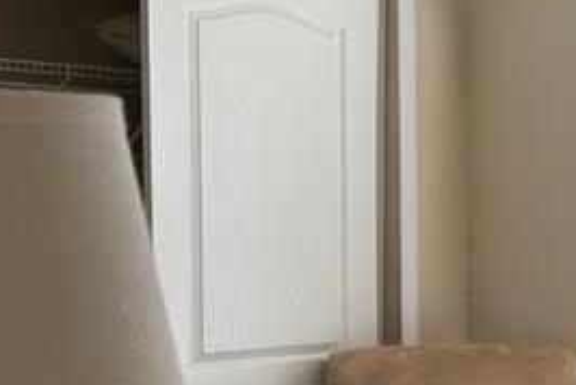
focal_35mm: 96
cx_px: 979
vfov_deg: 14.1
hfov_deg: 17.8
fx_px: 1538
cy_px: 357
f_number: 1.78
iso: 80
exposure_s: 1/120
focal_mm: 6.76
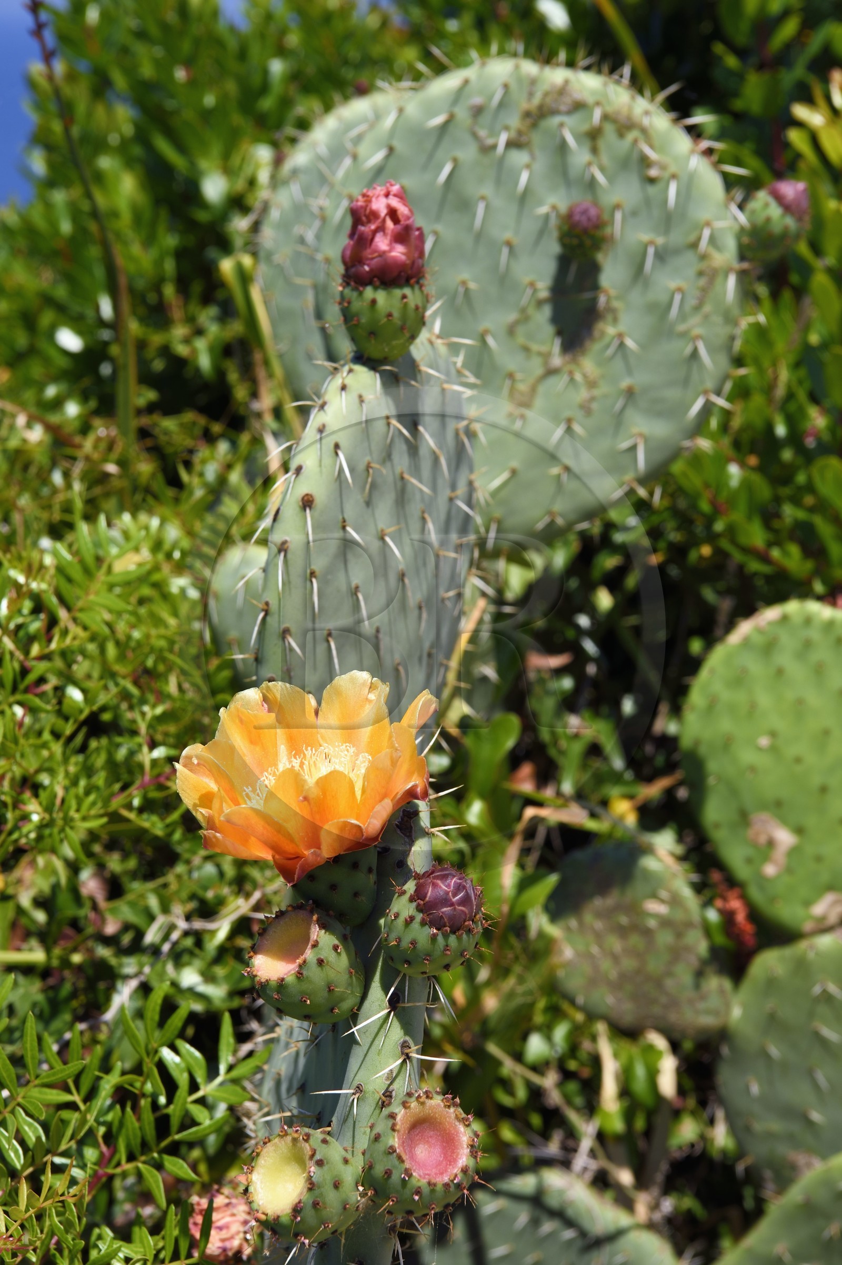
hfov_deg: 19.4
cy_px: 632
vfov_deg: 28.9
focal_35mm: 70
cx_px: 421
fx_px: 2458
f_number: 13
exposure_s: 1/320
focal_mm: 70
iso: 200
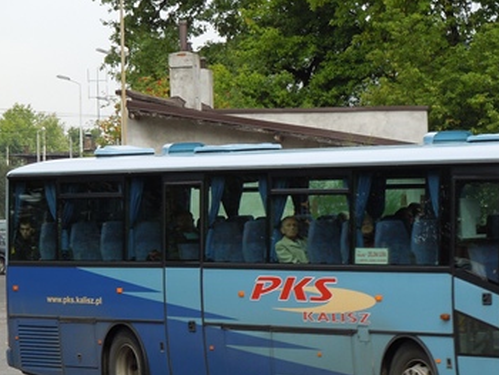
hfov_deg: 7.3
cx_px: 421
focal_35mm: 272
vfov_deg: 5.5
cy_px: 354
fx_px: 3924
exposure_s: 1/200
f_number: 4.8
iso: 100
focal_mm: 21.5
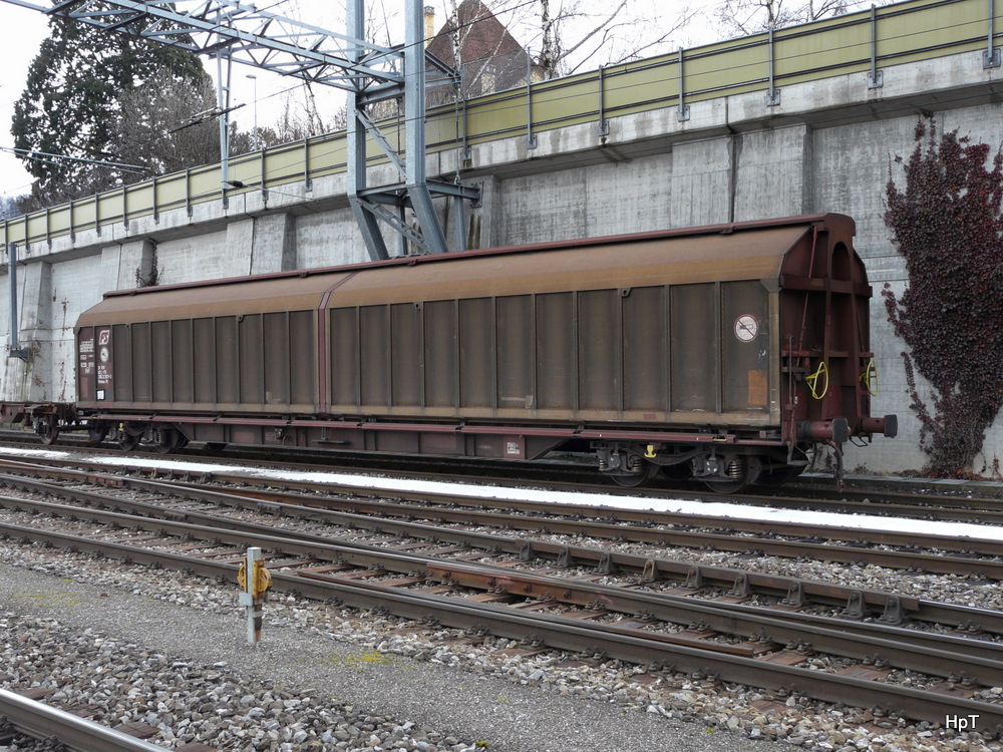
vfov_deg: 36.8
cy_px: 376
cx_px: 502
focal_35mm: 39
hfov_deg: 47.9
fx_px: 1130
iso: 100
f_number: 3.2
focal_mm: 6.4
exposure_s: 1/125
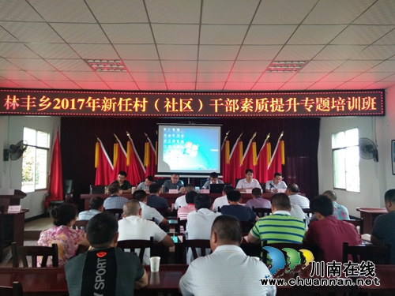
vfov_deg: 63.4
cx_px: 198
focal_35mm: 21
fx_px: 240
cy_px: 148
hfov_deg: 79.0
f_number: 2.2
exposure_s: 1/33.3
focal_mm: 3.66
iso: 147
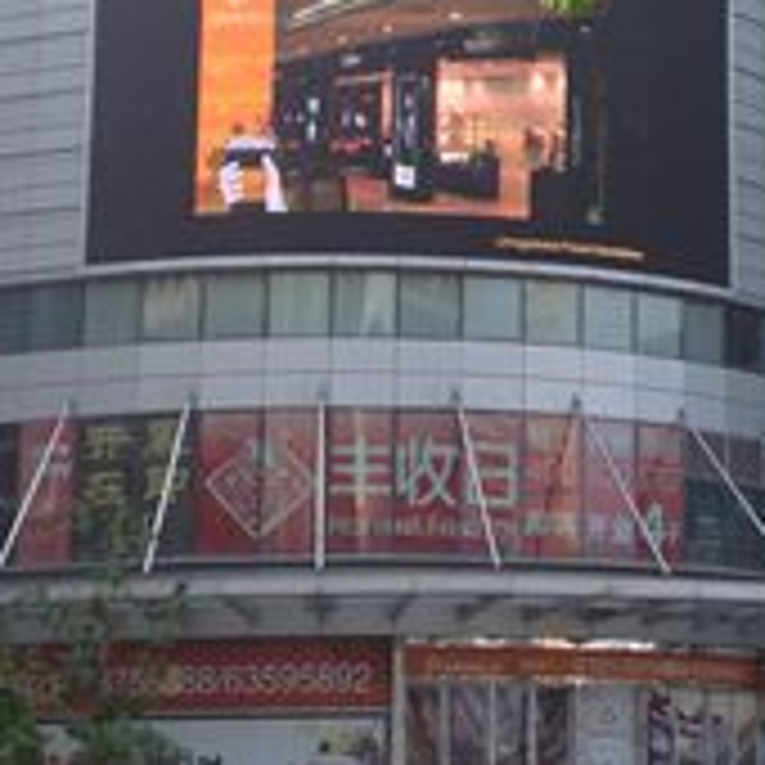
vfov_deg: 16.0
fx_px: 2725
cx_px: 522
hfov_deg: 15.9
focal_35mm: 109
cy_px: 288
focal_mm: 4.28
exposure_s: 1/531
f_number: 2.4
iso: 64
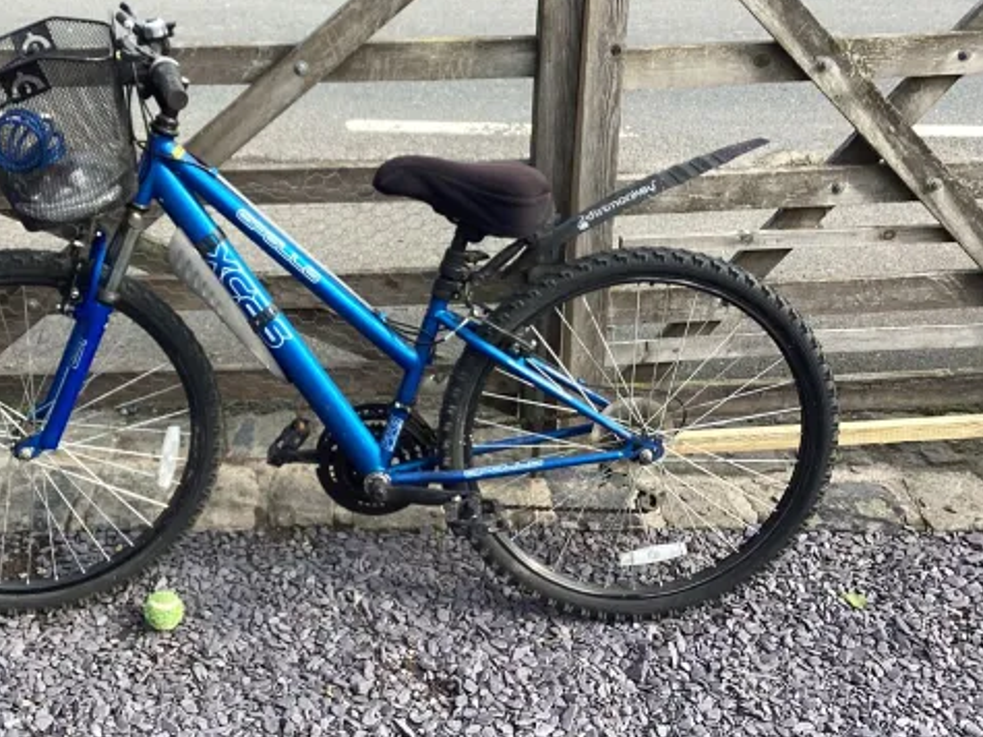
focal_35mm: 47
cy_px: 304
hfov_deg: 39.9
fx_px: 1334
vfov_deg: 30.8
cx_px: 321
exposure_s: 1/267
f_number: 2.4
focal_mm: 3.3
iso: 25
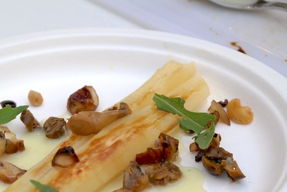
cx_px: 90
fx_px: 1029
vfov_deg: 10.6
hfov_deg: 15.8
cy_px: 155
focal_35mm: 129
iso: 200
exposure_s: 1/80
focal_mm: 50
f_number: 5.6
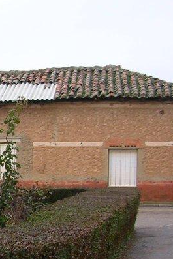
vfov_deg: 19.9
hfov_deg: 12.4
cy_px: 193
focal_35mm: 102
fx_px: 735
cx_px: -122
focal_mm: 5.8
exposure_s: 1/136
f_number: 2.8
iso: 50
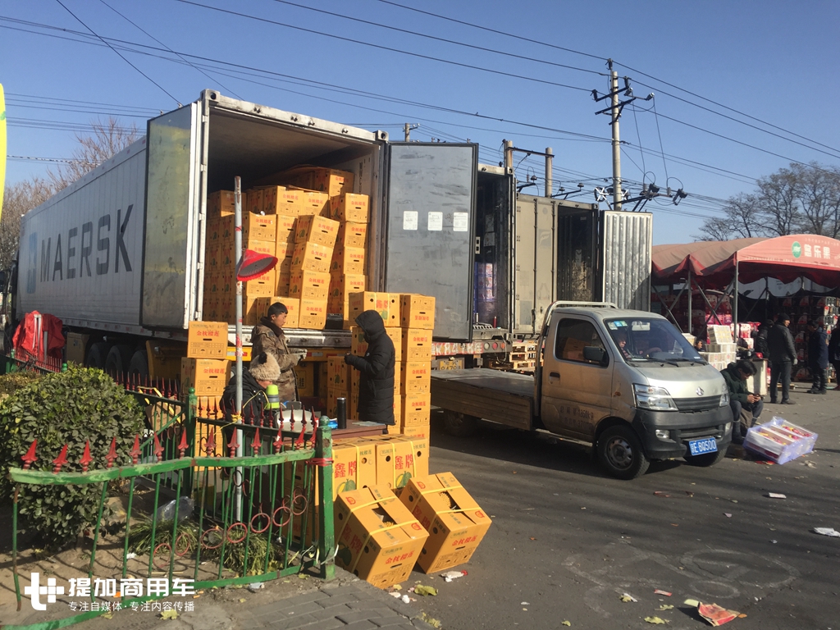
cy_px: 315
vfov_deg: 48.2
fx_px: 704
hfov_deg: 61.7
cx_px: 420
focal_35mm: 29
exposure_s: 1/1582
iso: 32
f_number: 2.2
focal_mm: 4.15
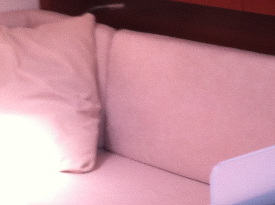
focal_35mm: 140
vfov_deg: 10.5
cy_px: 186
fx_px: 1111
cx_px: 249
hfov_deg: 14.0
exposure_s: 1/24
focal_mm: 3.85
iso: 80
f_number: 2.8
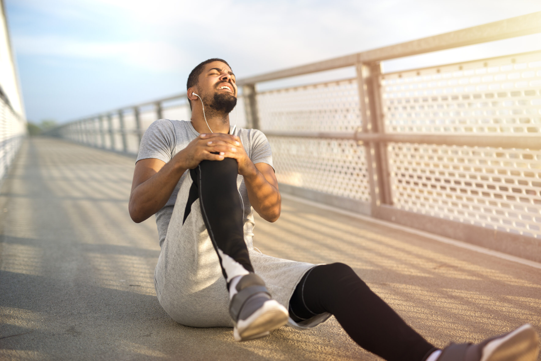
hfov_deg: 39.6
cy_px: 180
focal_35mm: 50
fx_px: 752
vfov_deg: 27.0
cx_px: 270
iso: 200
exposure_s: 1/3200
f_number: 2
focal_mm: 50
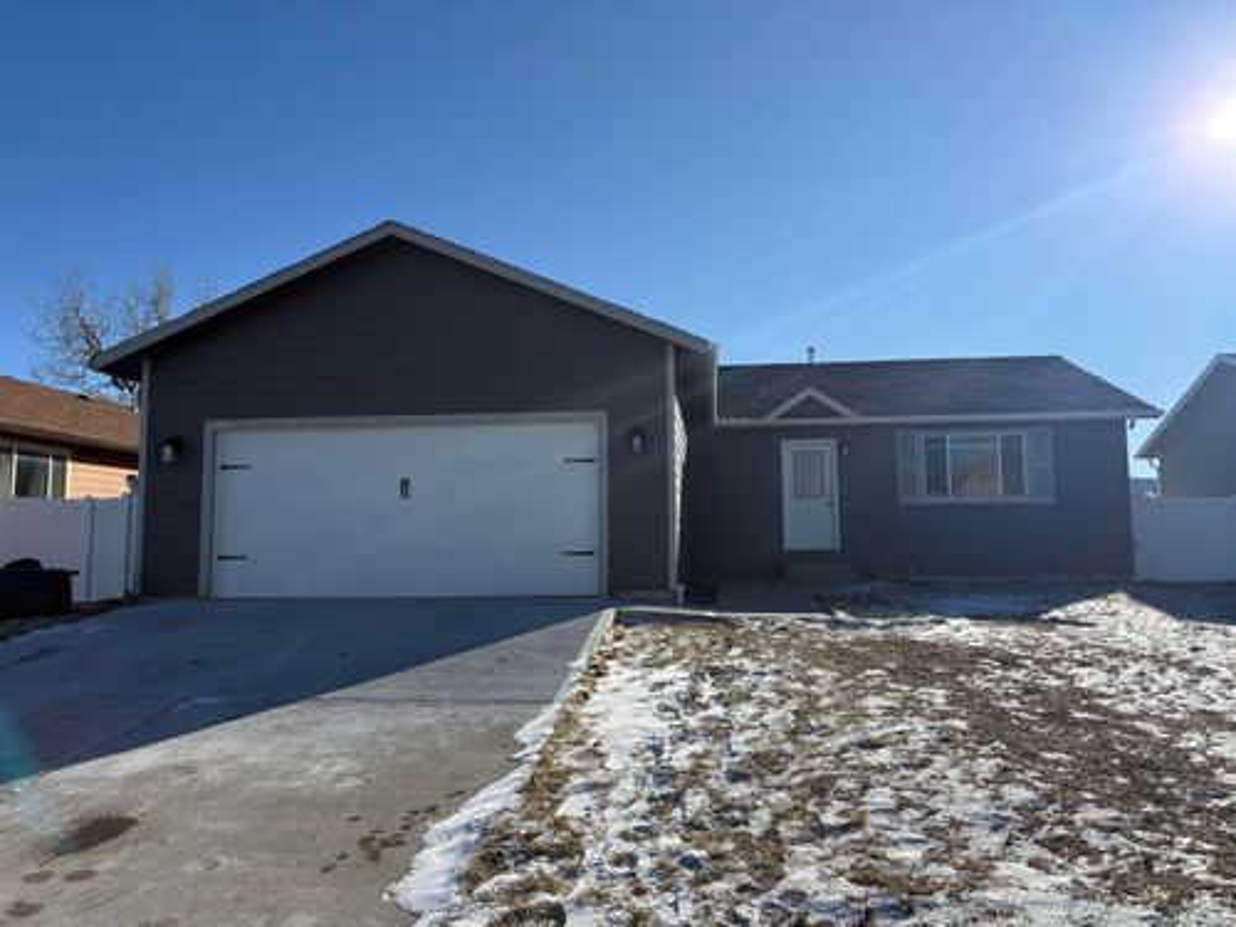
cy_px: 464
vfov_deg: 53.1
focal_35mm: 26
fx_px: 928
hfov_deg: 67.3
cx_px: 618
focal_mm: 5.96
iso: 50
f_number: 1.6
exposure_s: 1/5814
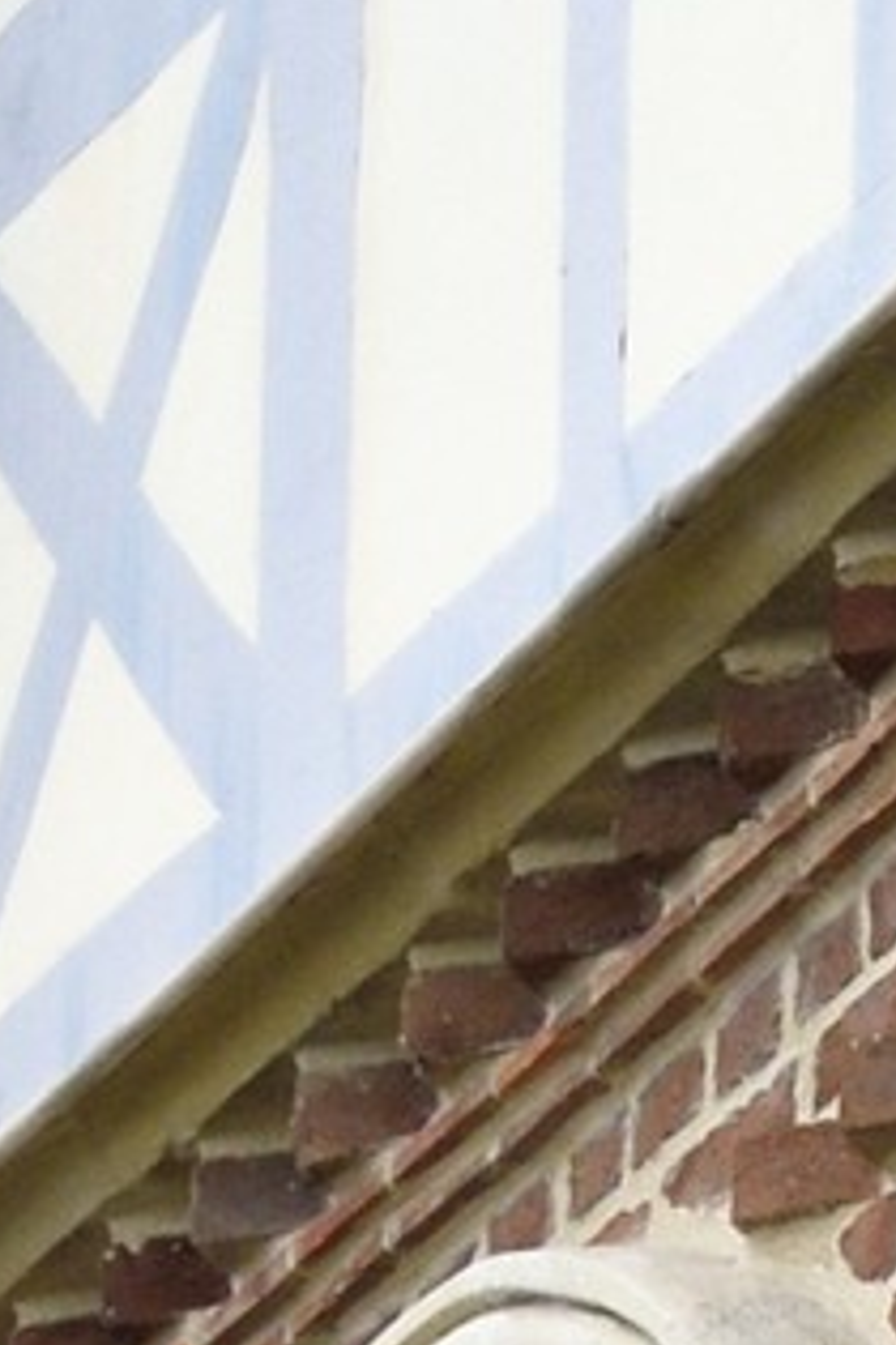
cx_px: 2479
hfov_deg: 3.9
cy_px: 3864
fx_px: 12804
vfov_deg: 5.7
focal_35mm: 343
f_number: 8
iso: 800
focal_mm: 45
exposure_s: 1/400
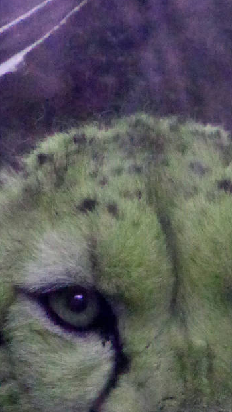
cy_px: 303
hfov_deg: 3.1
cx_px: 124
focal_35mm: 398
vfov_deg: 5.4
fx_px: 4351
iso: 1600
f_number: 5.4
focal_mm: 23.1
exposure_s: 1/160
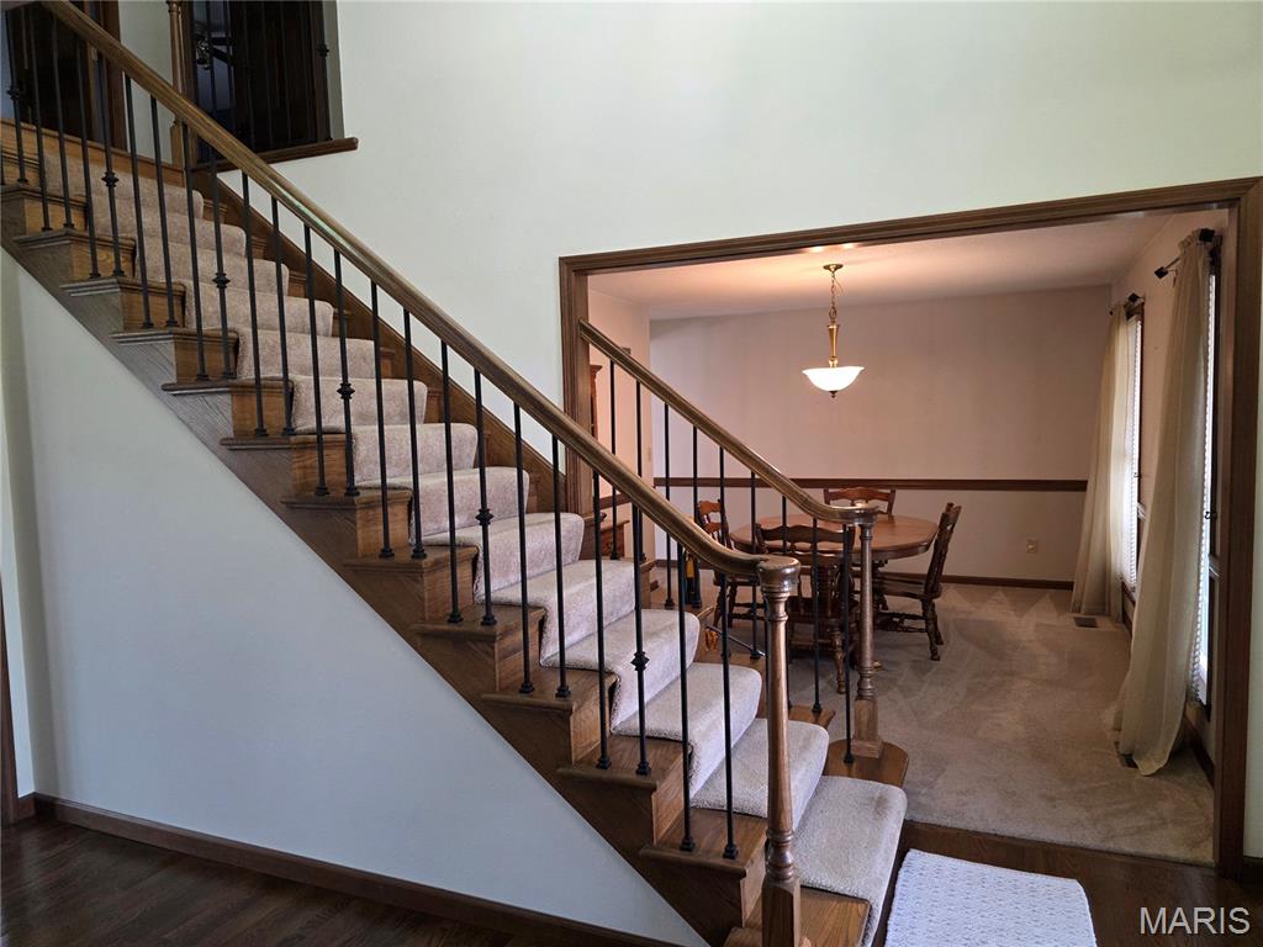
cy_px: 474
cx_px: 632
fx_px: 839
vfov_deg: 58.9
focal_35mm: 23
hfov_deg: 73.9
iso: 250
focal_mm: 6.3
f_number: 1.7
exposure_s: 1/120
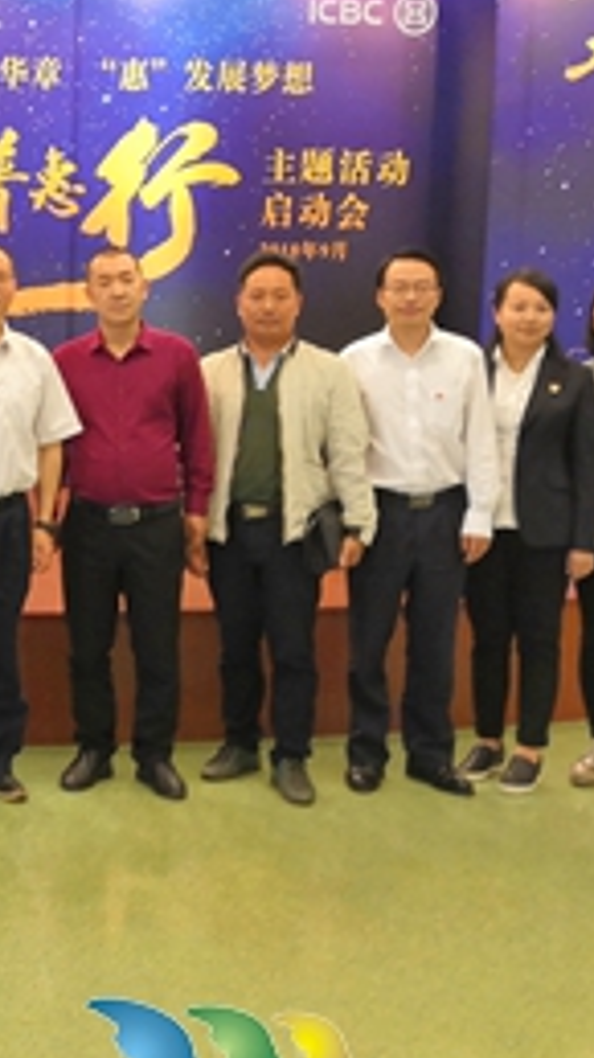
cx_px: -250
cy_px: 474
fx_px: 1597
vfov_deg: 36.6
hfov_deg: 19.0
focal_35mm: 57
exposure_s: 1/25
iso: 320
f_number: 1.8
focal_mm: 3.95
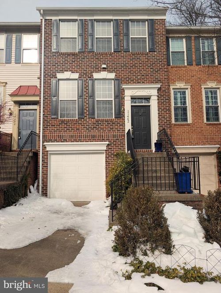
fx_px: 204
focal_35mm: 24
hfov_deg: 56.9
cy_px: 146
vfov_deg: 71.5
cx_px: 110
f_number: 1.68
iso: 21
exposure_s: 1/1558
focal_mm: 6.9
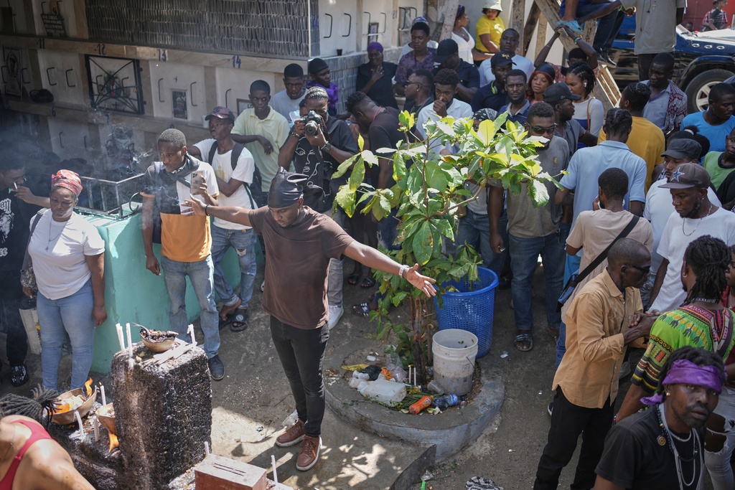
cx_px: 368
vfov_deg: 37.9
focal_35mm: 35
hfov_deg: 54.4
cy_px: 245
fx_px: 715
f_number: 2.2
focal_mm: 35
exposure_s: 1/320
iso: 50
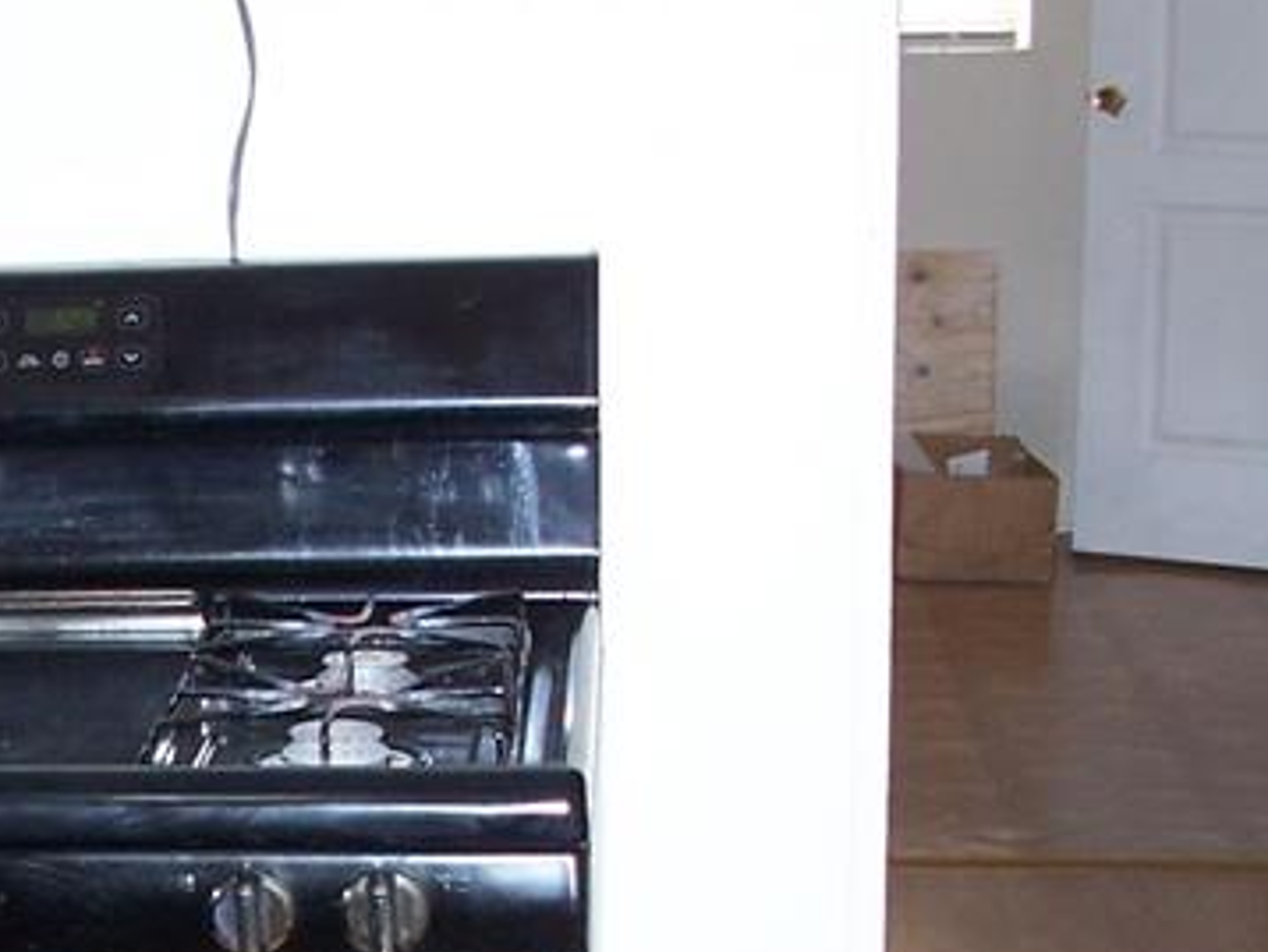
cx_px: 28
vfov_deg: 14.4
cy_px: 1118
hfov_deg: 19.1
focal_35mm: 100
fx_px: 3666
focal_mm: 6
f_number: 2.8
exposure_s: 1/60
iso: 140
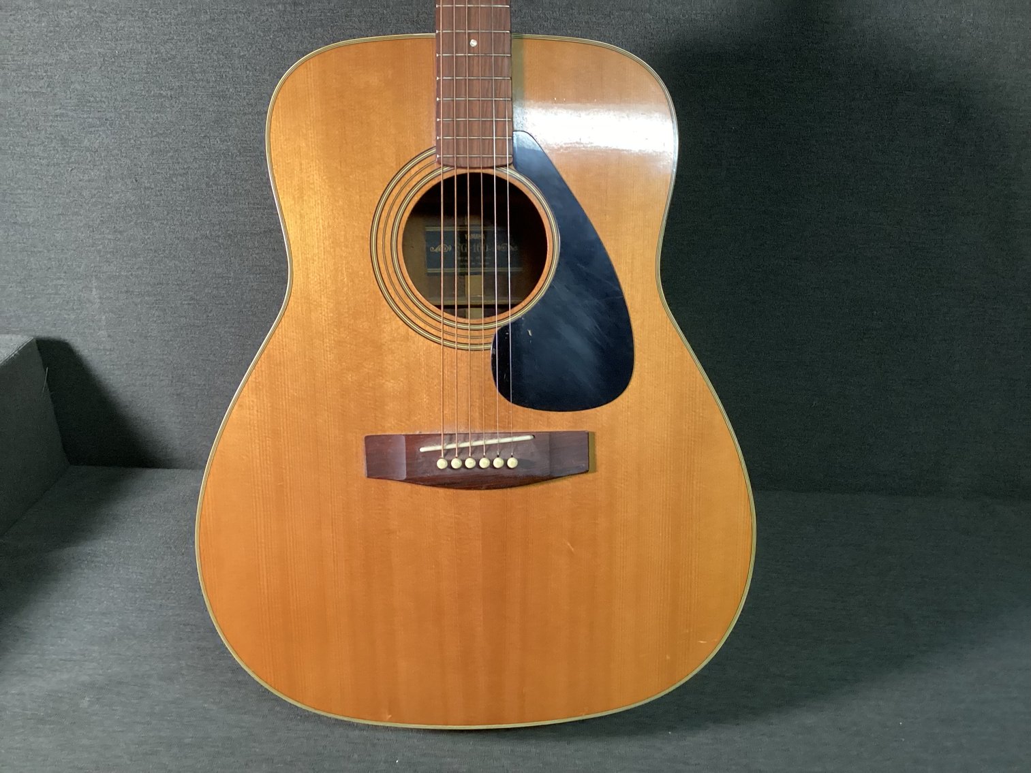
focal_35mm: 31
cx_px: 516
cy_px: 386
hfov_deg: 58.3
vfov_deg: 45.4
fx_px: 923
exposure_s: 1/60
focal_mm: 3.3
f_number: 2.4
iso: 320
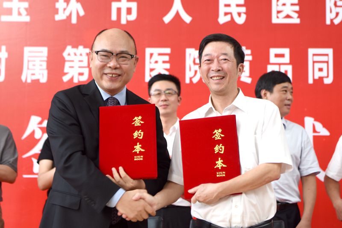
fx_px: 494
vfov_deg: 26.0
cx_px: 171
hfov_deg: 38.2
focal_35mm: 52
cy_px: 114
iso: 640
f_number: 2.8
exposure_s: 1/60
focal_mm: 52
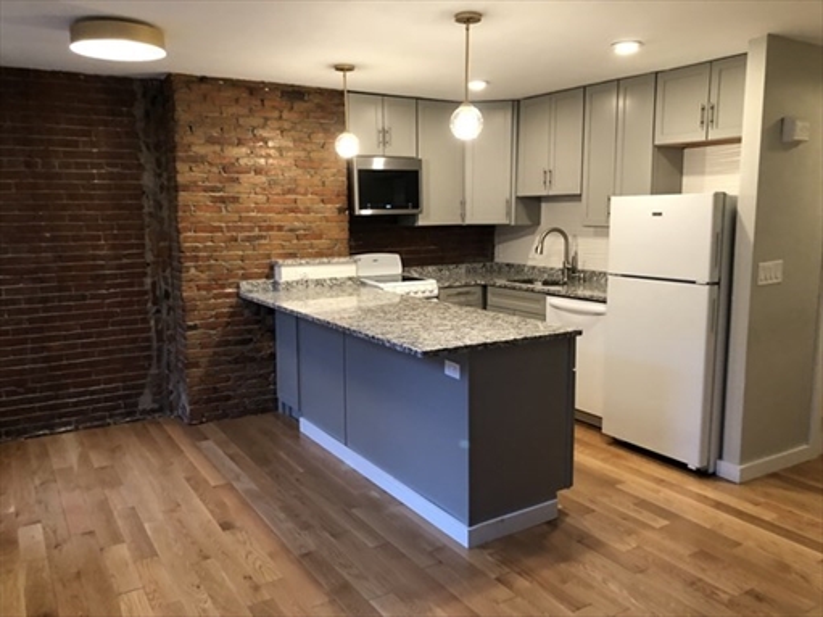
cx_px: 412
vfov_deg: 49.7
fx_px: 666
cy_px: 308
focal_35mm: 28
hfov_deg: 63.5
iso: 64
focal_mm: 3.99
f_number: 1.8
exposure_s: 1/15
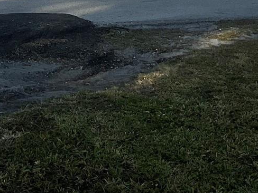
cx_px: -61
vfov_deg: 14.3
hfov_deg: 19.3
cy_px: -117
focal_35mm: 95
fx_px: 708
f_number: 1.8
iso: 16
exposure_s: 1/2141
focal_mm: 3
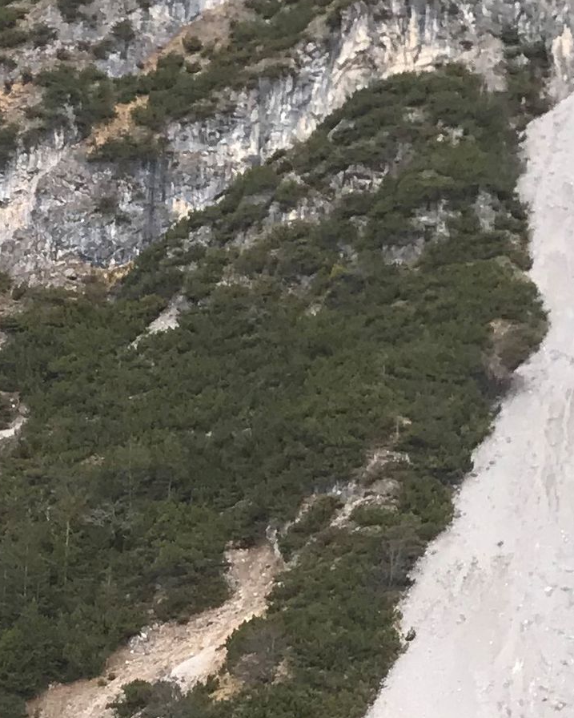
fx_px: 2590
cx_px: -449
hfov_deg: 11.7
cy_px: 906
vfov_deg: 15.1
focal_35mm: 122
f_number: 1.8
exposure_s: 1/785
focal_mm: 3.99
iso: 20
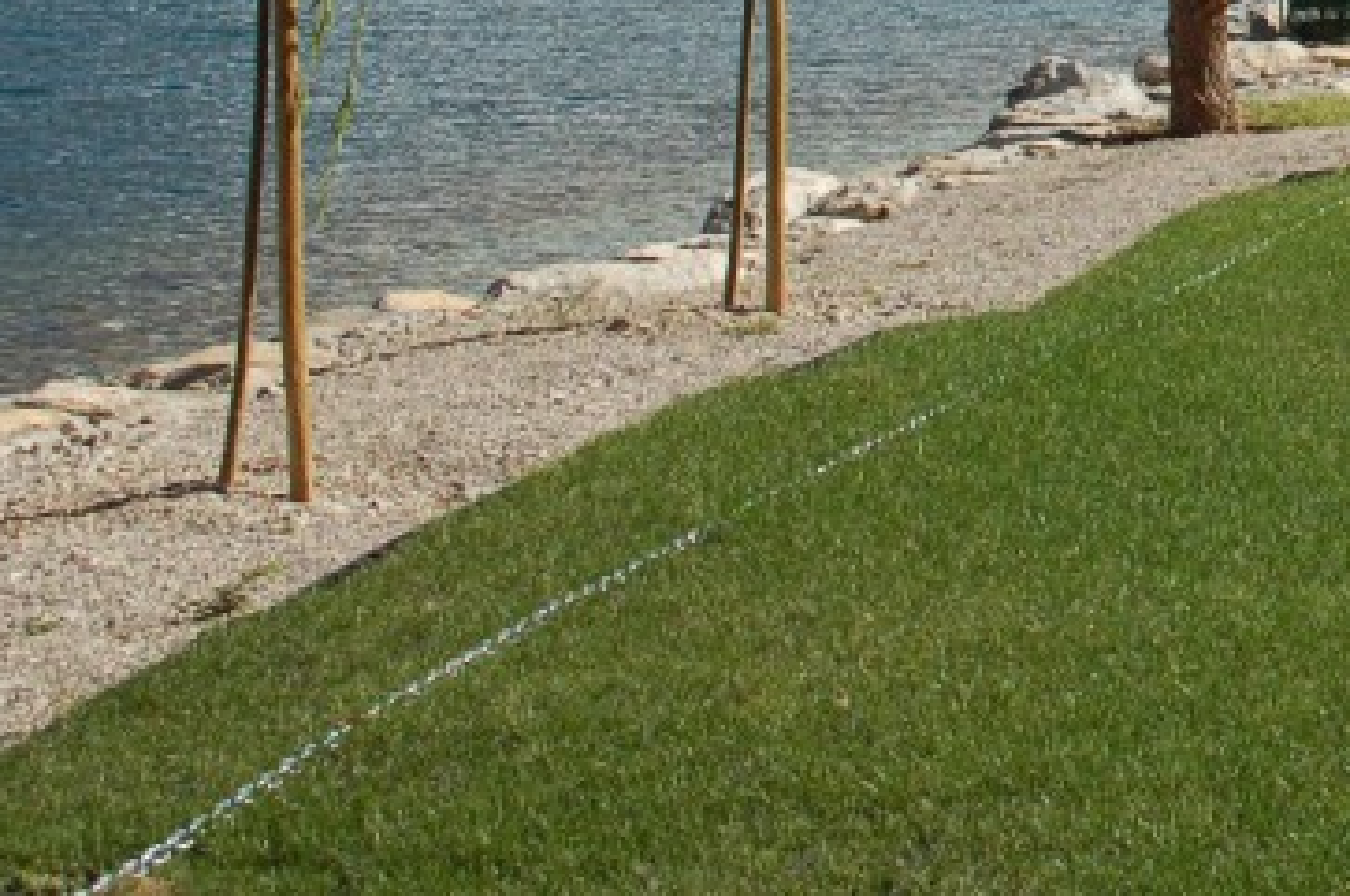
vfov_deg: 12.0
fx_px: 4119
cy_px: -366
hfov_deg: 17.3
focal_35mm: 110
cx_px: 1815
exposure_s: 1/400
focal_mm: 26
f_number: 10
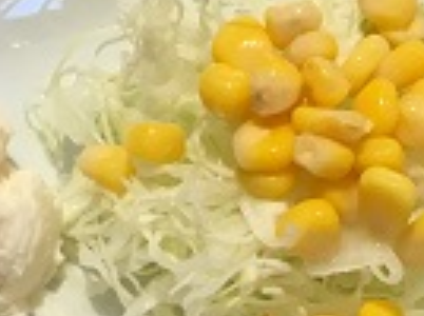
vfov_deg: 10.0
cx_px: 244
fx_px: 1700
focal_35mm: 139
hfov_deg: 14.2
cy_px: 578
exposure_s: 1/30
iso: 40
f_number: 2.2
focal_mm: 4.15
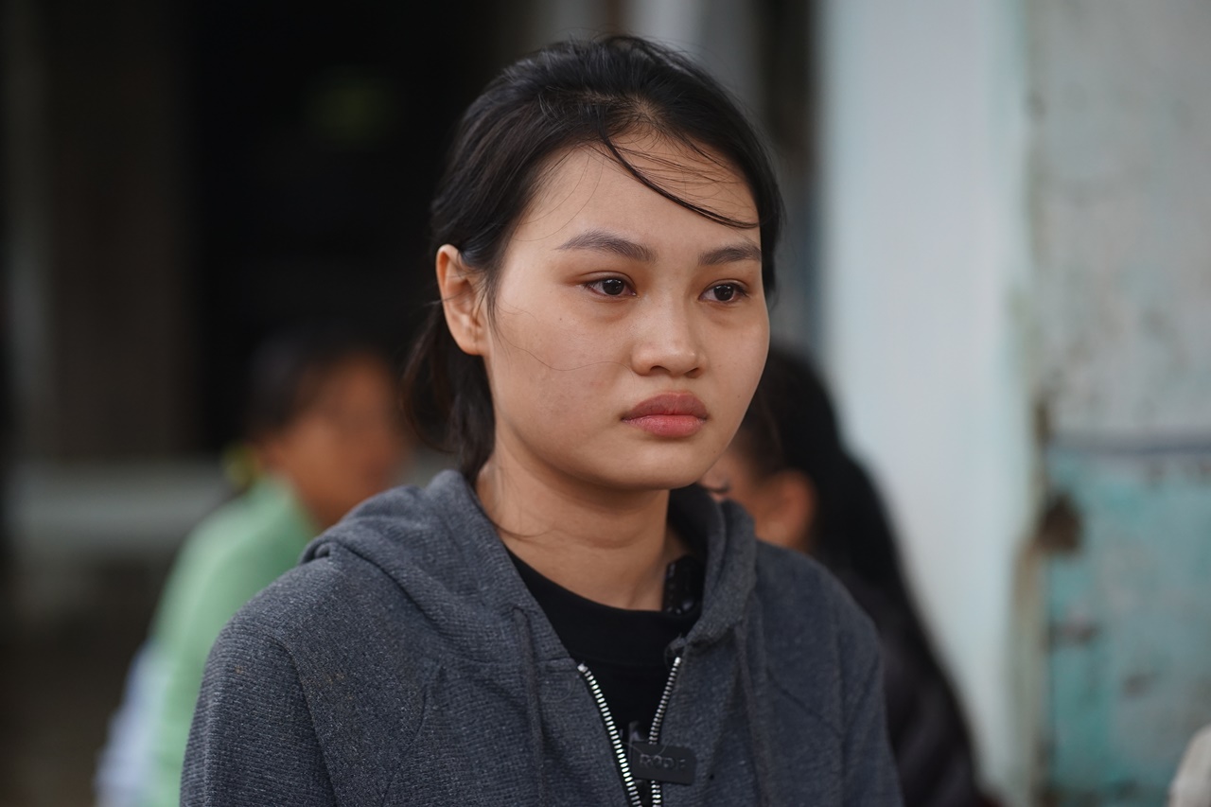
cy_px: 404
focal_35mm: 85
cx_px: 606
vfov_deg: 16.1
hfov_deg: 23.9
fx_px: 2859
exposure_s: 1/800
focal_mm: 85
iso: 640
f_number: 2.5
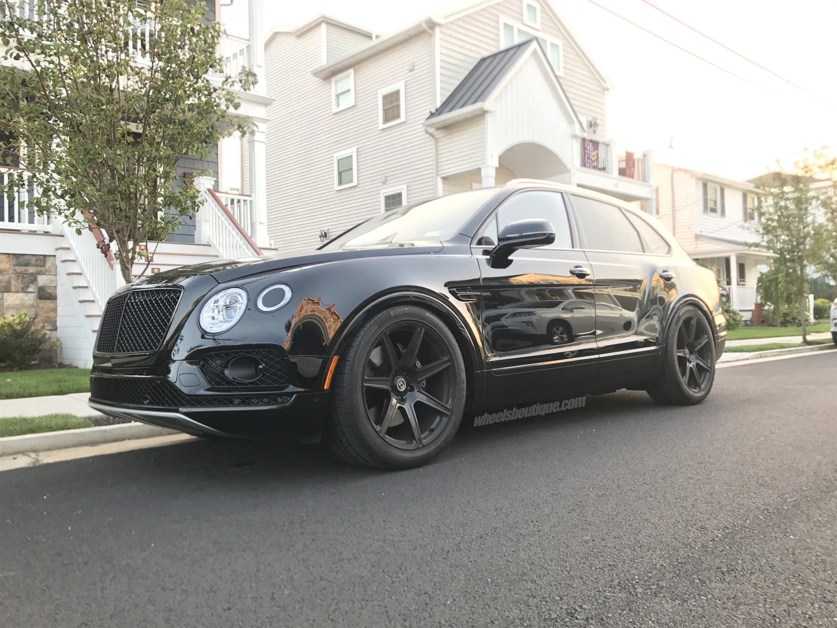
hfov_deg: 63.4
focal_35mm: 28
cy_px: 314
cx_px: 418
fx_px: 677
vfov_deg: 49.7
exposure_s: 1/60
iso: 25
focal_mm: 3.99
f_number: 1.8
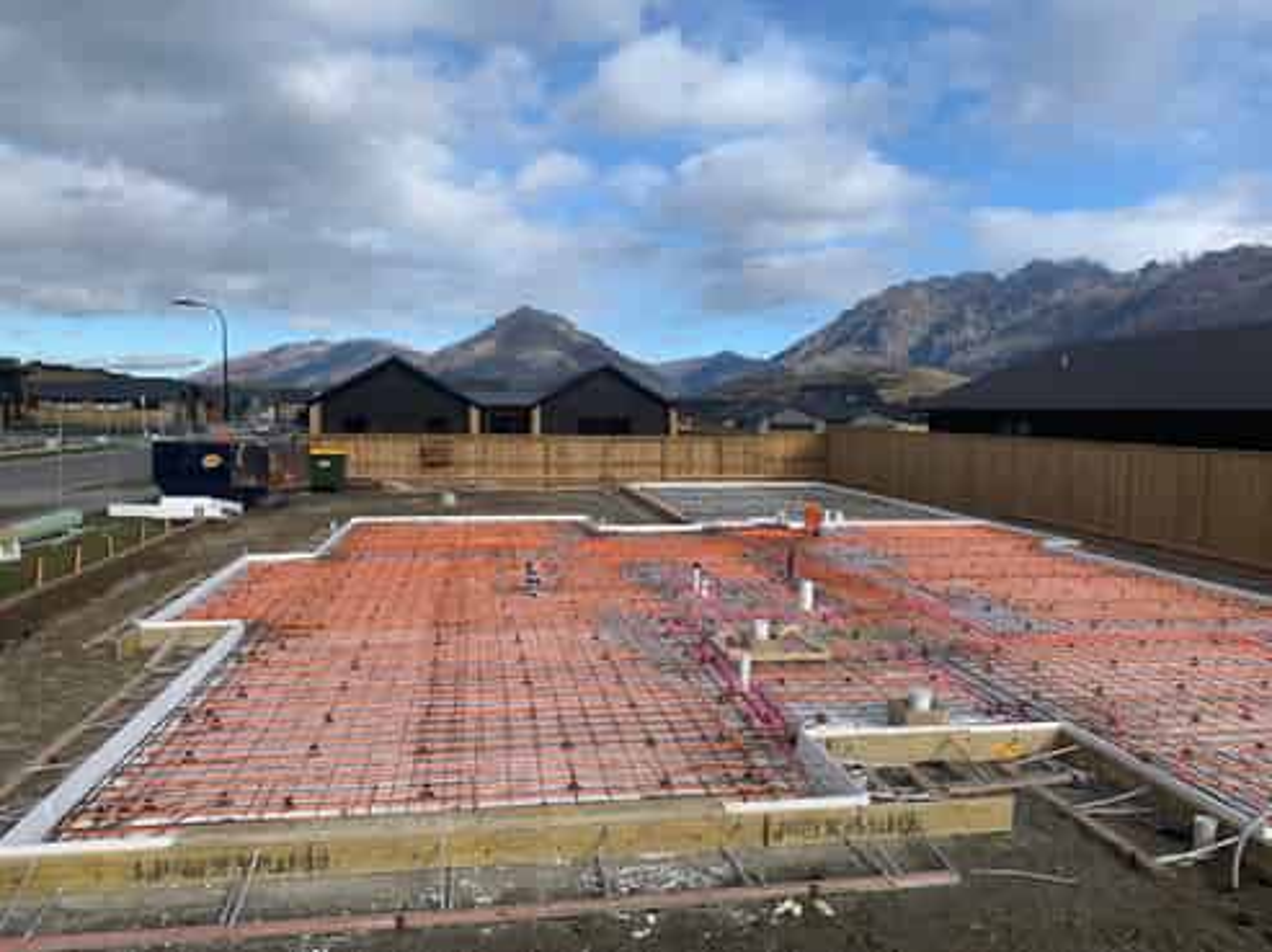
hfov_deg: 67.3
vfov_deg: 53.0
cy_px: 476
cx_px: 636
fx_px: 955
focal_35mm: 26
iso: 25
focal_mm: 4.25
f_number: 1.8
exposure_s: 1/1953
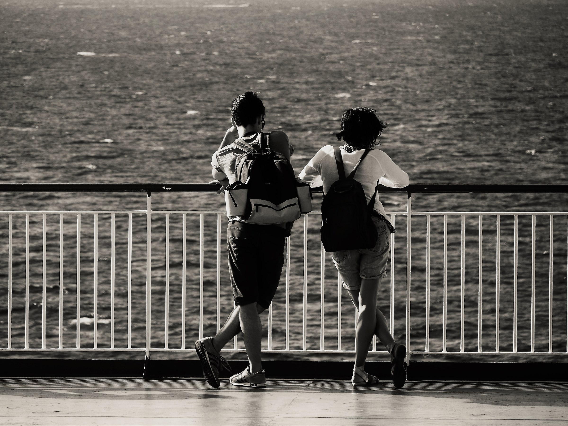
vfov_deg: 7.4
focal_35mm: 200
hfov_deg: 9.9
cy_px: 213
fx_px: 3283
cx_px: 284
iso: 200
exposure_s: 1/800
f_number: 5.6
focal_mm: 100
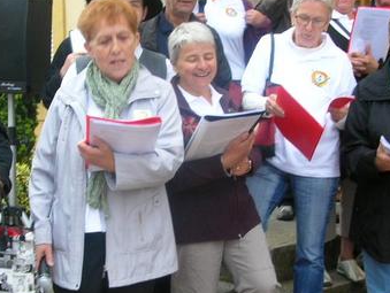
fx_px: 744
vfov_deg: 22.3
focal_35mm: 66
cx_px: 192
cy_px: 178
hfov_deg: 29.4
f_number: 2.8
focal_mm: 5.8
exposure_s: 1/48.3
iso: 50
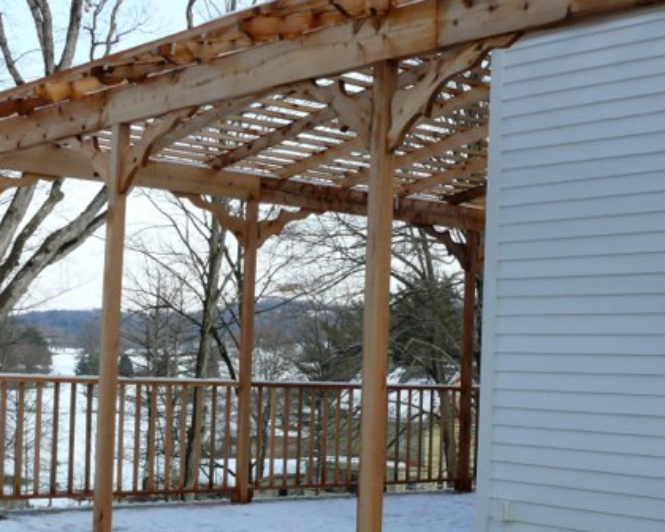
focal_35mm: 65
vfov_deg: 23.5
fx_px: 1279
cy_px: 307
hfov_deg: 29.0
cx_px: 429
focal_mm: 7.4
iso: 100
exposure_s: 1/250
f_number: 5.6
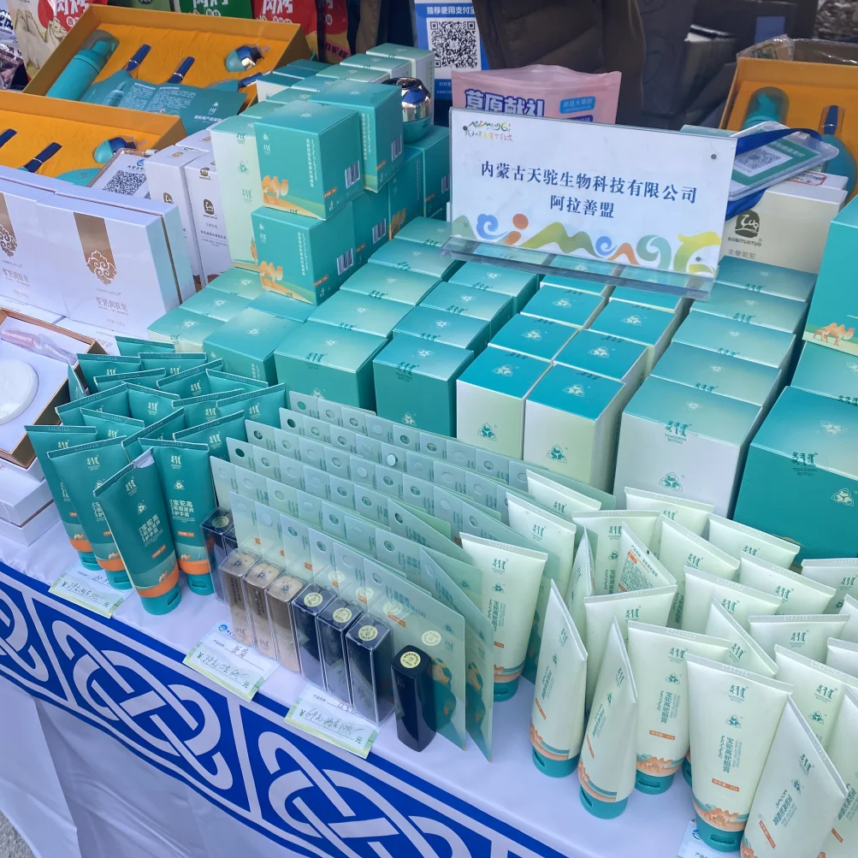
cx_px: 398
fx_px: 925
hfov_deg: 49.7
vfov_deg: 49.7
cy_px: 395
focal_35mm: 33
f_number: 1.8
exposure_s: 1/304
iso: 32
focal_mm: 4.25
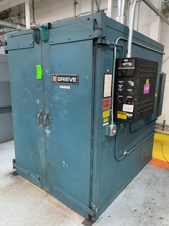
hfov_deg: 53.1
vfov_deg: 67.3
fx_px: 169
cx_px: 84
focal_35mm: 26
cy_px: 113
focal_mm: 4.25
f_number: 1.8
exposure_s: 1/60
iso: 200
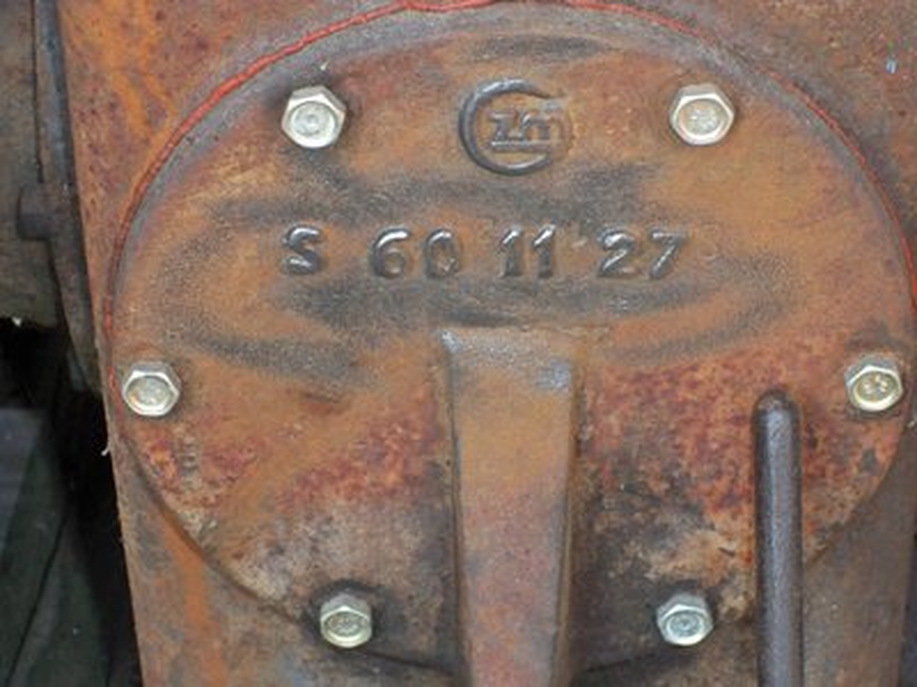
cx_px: 458
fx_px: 2782
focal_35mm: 105
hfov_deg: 18.7
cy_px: 344
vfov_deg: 14.1
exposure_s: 1/100
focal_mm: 18.8
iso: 200
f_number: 5.7
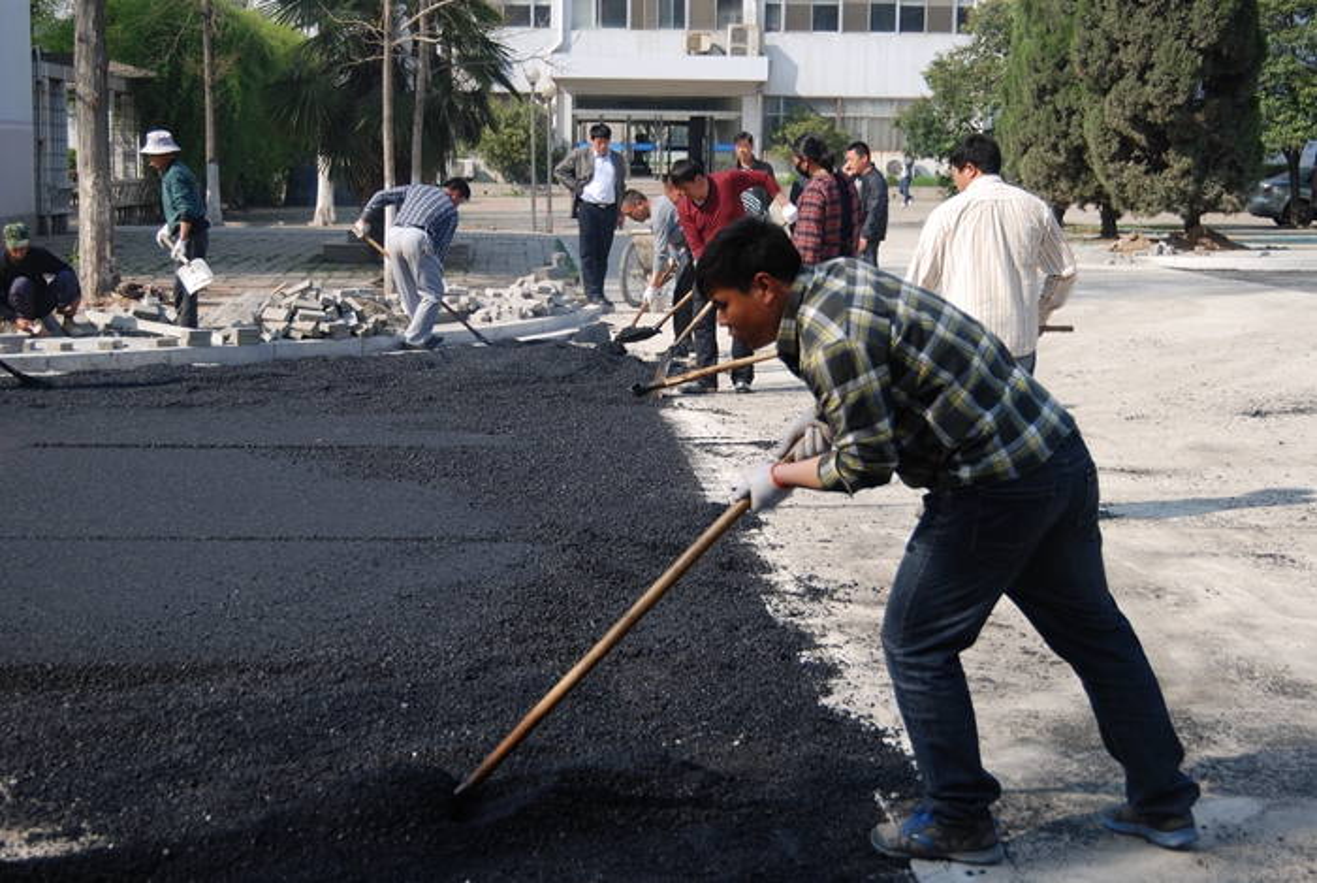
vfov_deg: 20.2
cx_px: 658
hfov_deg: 29.8
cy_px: 442
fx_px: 2473
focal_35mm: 68
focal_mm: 45
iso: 125
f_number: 6.3
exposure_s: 1/400
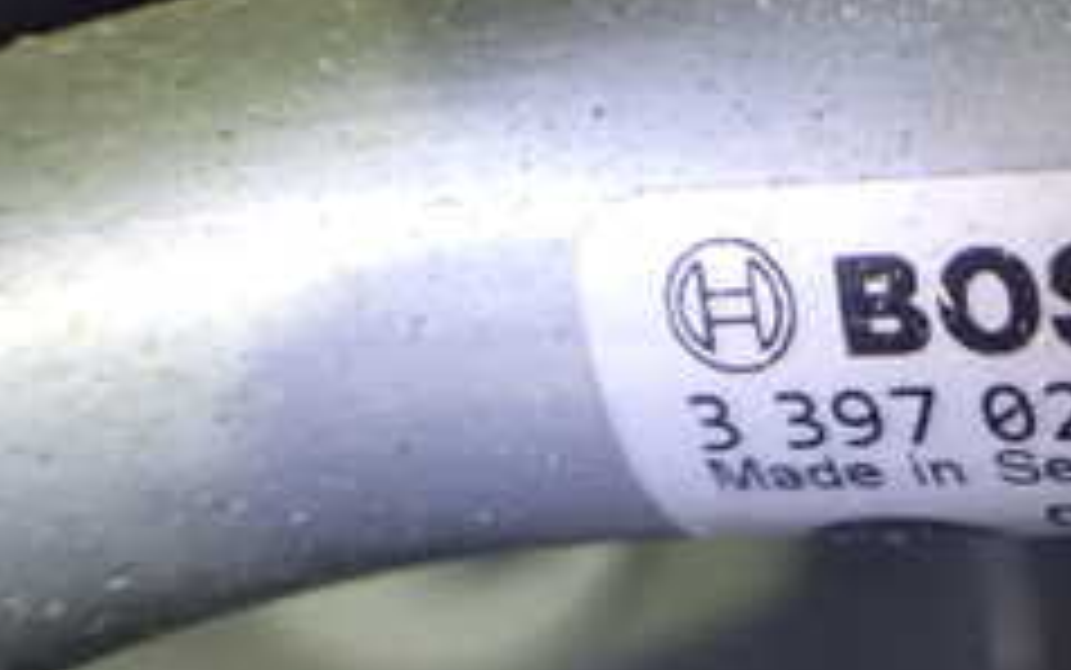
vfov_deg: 16.3
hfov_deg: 23.6
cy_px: 423
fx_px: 2336
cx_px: 1274
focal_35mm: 80
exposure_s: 1/25
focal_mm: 5.4
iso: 1600
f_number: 2.3
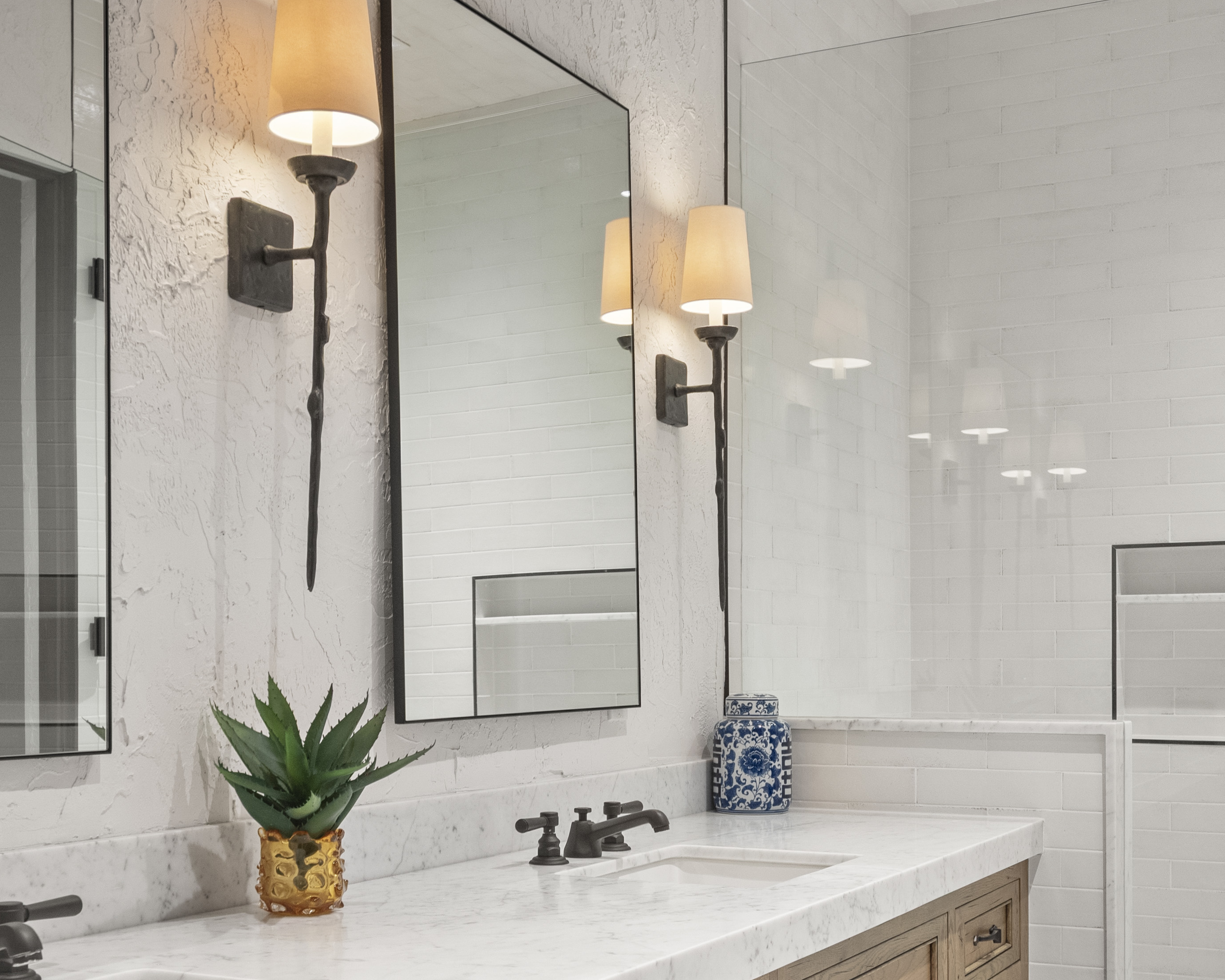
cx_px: 610
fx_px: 1777
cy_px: 658
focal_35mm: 49
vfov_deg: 30.6
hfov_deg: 38.0
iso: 1600
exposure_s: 1/6
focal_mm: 24
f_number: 7.1
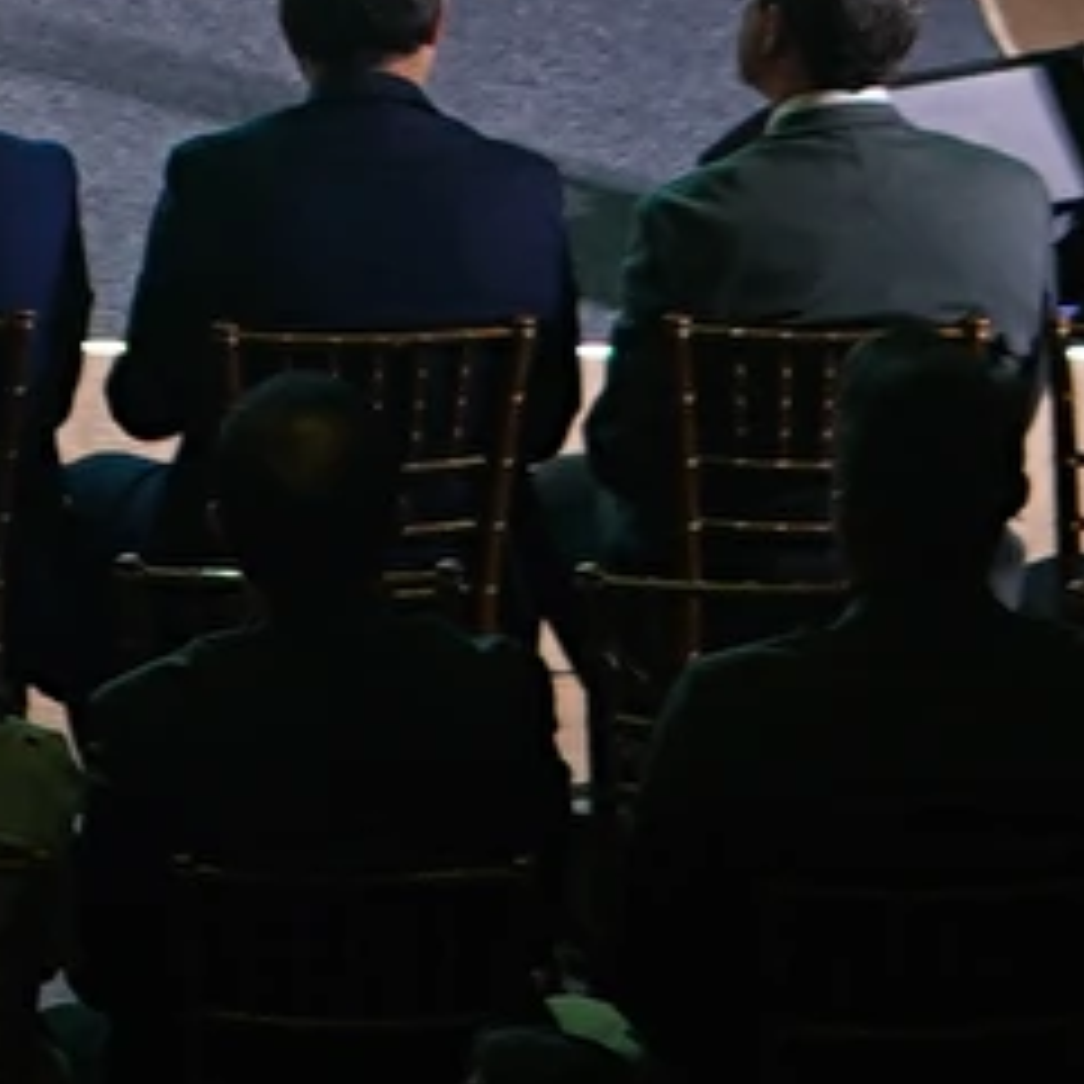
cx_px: -1048
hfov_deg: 4.7
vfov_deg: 4.7
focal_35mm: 365
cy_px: -1046
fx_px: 12932
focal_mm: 30
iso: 125
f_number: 2
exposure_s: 1/60
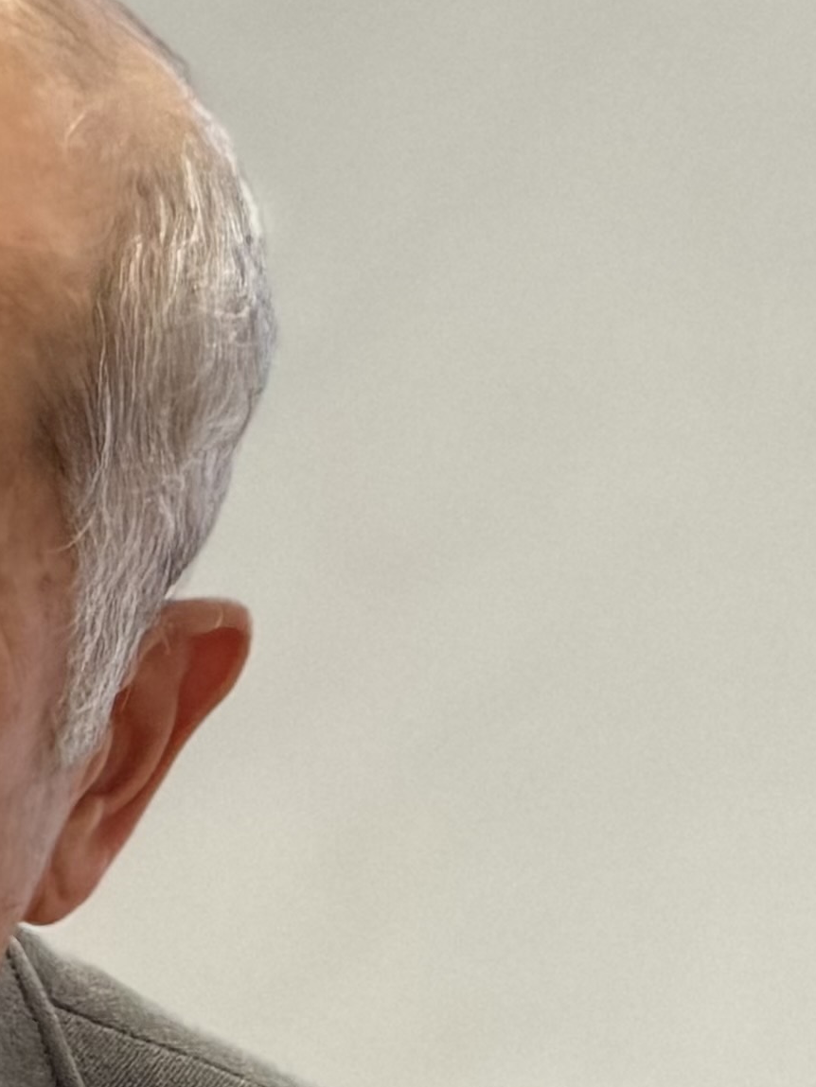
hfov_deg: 2.9
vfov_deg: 4.0
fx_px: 15618
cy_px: 1198
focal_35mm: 497
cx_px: -1482
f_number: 2.8
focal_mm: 16.89
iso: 250
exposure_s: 1/50
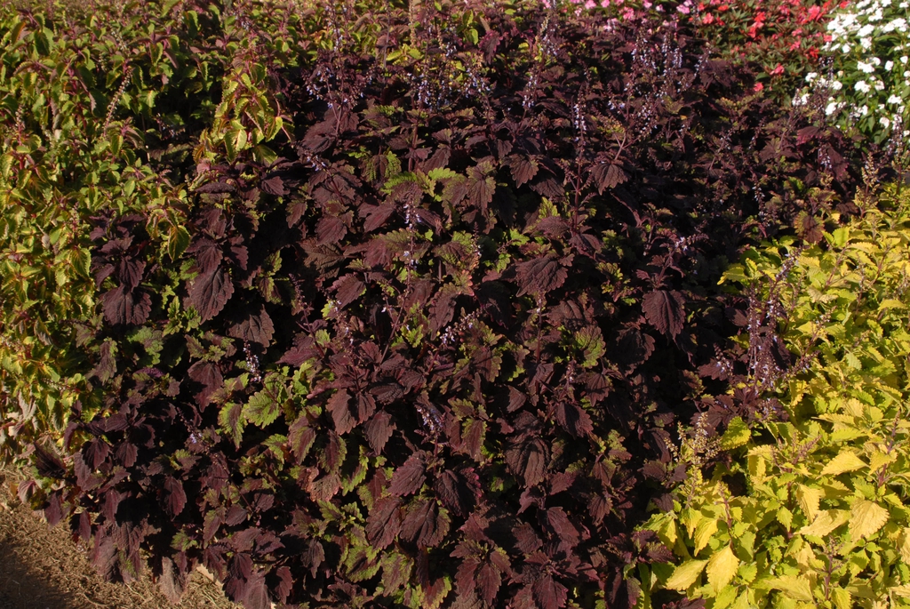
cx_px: 455
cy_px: 304
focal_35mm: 42
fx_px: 1063
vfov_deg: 32.0
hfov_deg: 46.4
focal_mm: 28
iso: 400
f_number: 9
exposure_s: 1/320
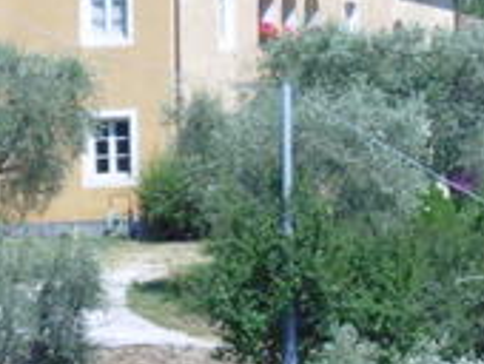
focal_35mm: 676
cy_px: 156
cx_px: 74
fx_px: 9465
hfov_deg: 2.9
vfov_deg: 2.2
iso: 100
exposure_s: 1/640
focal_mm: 26.3
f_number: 5.1
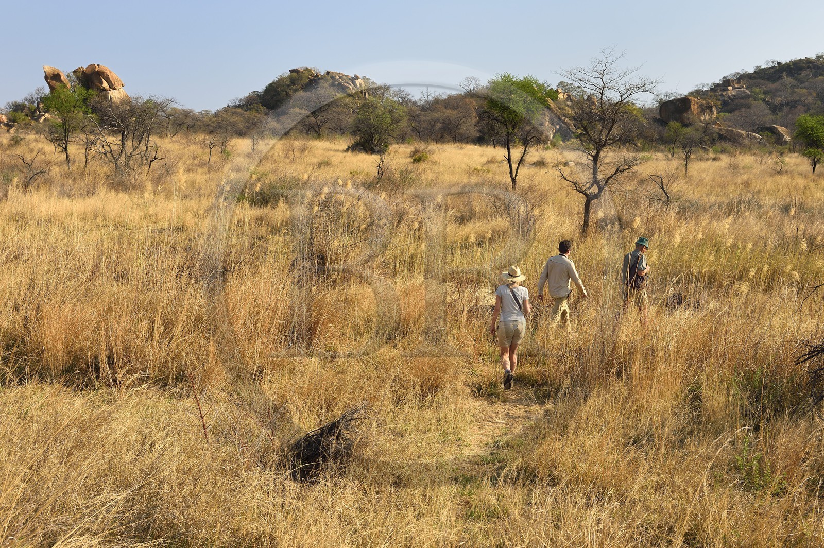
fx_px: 915
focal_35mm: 40
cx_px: 412
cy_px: 274
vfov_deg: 33.3
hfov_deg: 48.5
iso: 200
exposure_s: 1/400
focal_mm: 40
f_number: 7.1
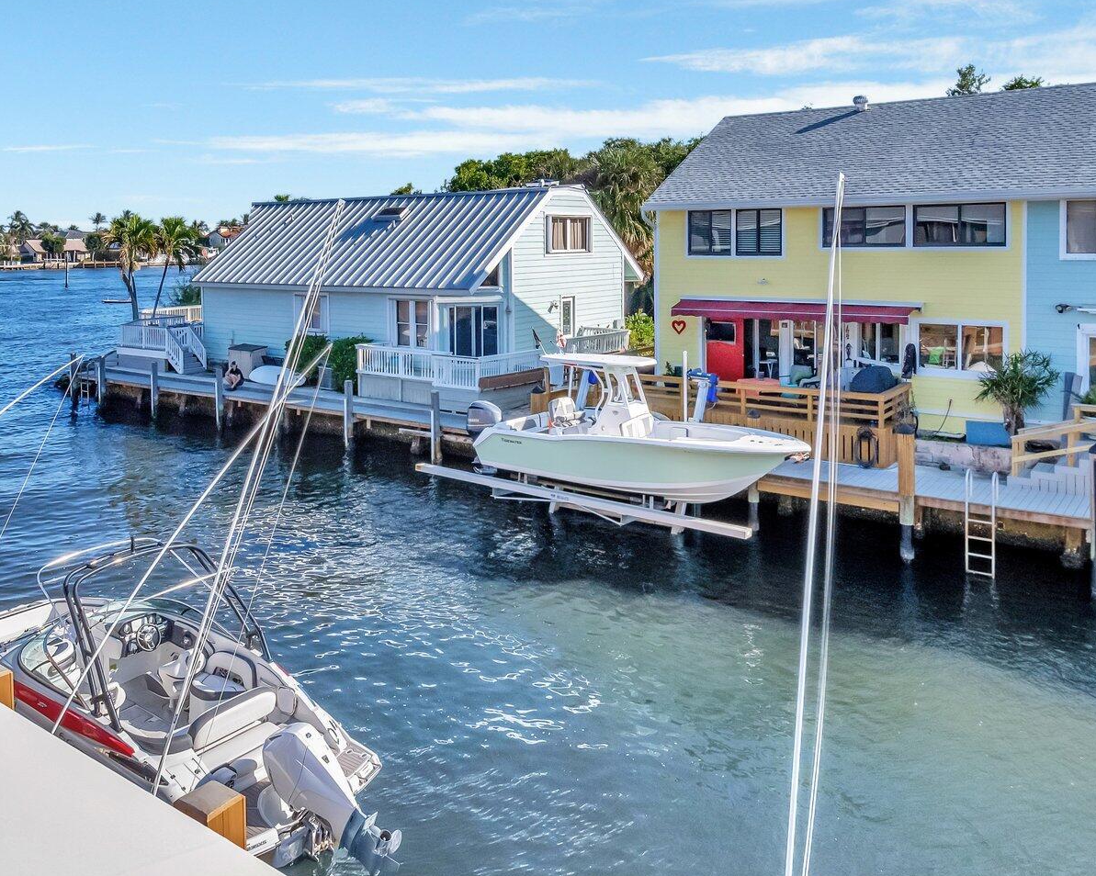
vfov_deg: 49.0
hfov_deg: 59.8
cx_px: 424
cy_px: 280
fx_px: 941
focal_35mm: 29
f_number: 8
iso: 1000
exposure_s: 1/5000
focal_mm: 12
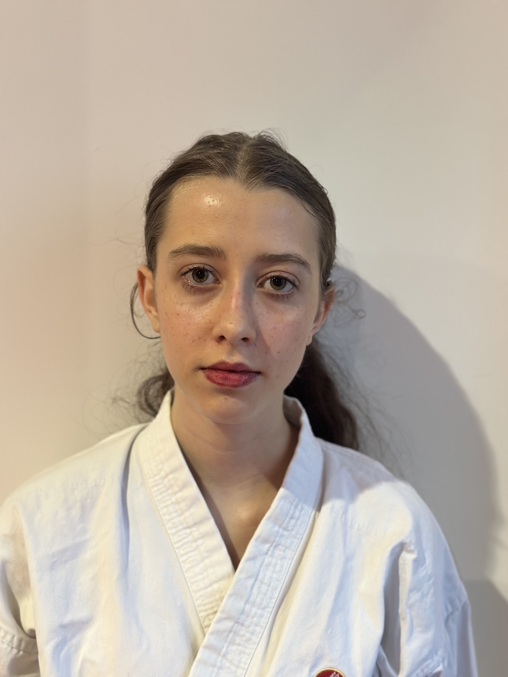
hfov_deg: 30.3
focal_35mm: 48
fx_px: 939
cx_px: 254
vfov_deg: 39.7
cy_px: 338
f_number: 1.78
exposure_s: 1/50
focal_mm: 6.86
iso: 320
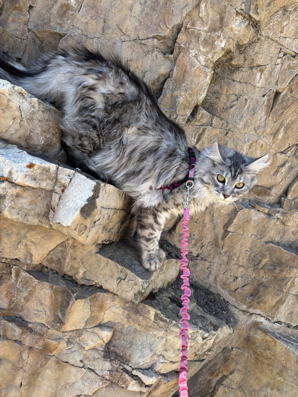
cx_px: 149
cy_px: 198
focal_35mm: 26
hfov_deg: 53.1
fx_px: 298
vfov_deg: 67.3
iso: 50
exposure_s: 1/502
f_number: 1.6
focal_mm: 5.96
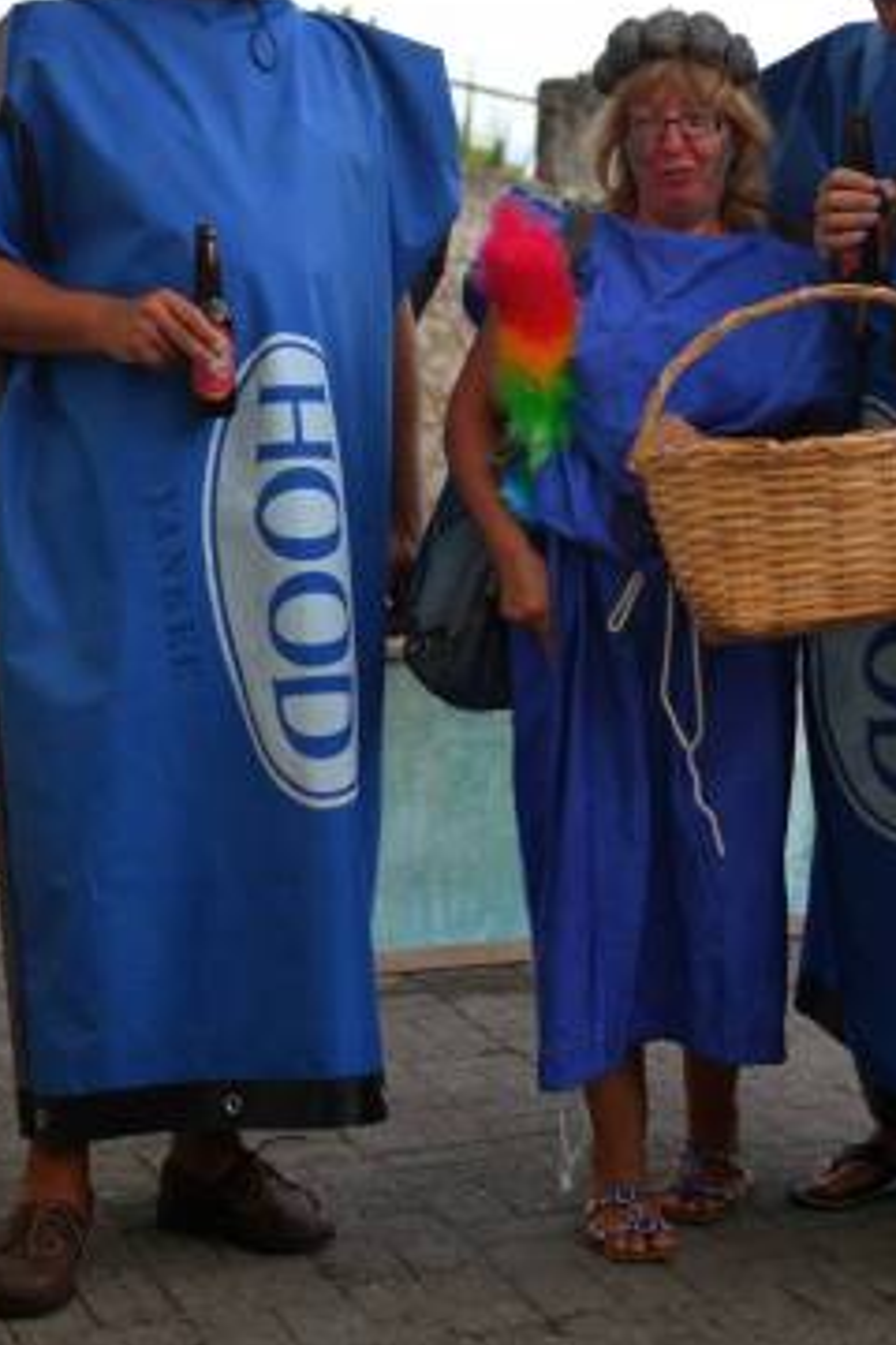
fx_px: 2986
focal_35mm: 80
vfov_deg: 25.1
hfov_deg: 17.0
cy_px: 377
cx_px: 635
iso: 450
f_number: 2.8
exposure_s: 1/50
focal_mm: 48
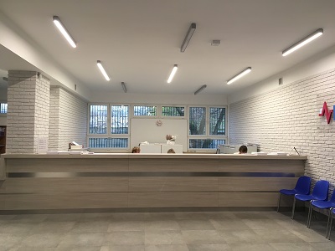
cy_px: 126
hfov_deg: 61.7
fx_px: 281
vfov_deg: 48.2
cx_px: 168
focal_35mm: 29
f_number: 2.2
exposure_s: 1/33
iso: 50
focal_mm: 4.15
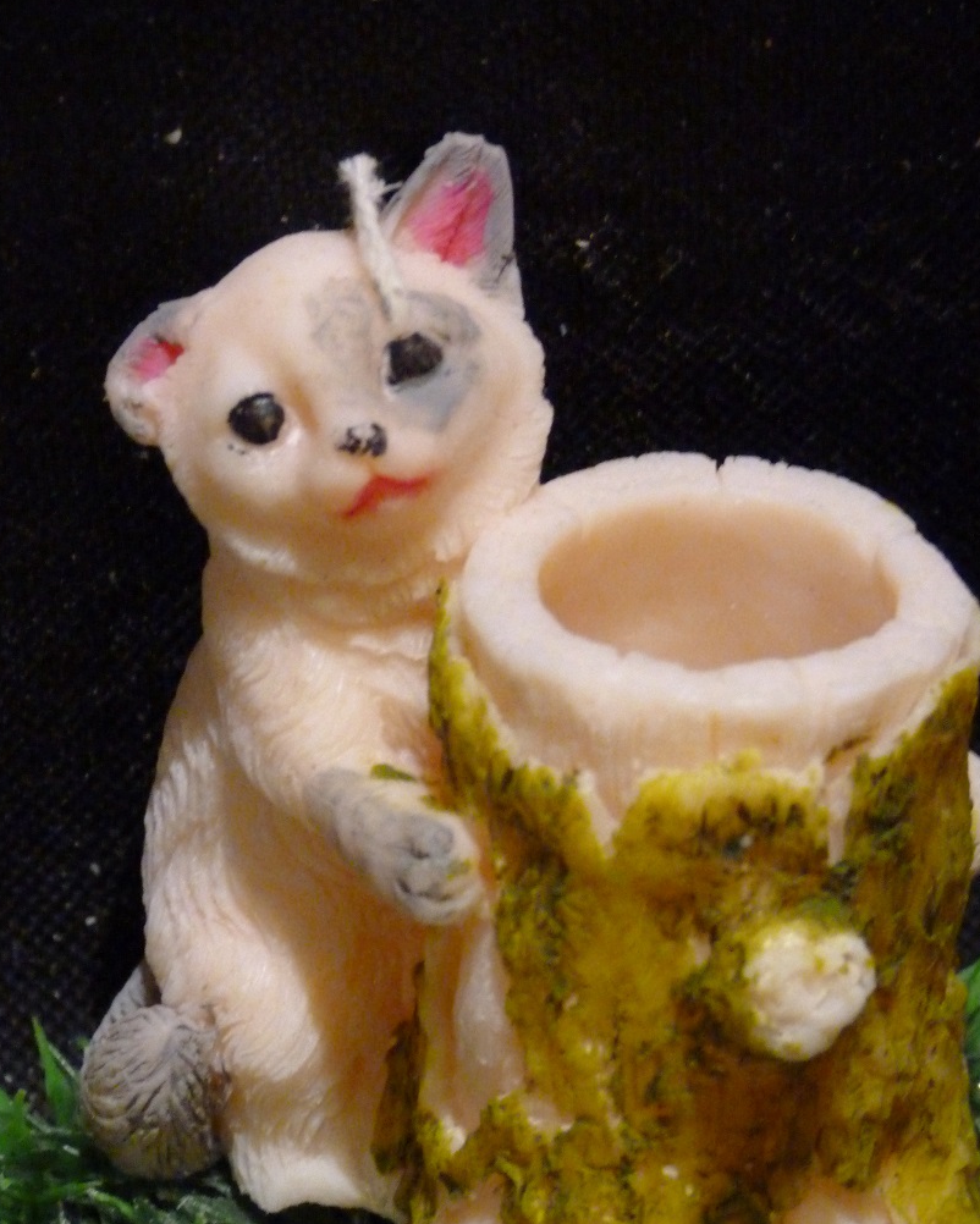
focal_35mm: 130
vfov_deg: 14.8
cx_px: 566
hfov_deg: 11.9
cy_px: 728
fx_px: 4712
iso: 800
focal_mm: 18.6
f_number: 3.5
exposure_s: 1/13
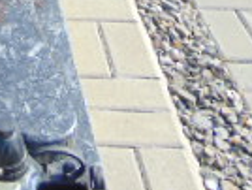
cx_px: -130
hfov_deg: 15.2
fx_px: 868
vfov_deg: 11.0
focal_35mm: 119
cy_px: -233
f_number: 3
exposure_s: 1/800
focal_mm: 4.5
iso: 80
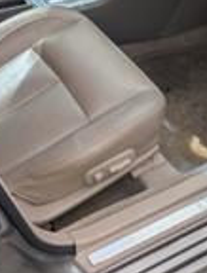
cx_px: 90
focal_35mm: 63
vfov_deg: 30.3
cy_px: 78
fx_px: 499
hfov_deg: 23.4
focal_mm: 6.9
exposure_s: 1/4545
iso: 22
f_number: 1.68
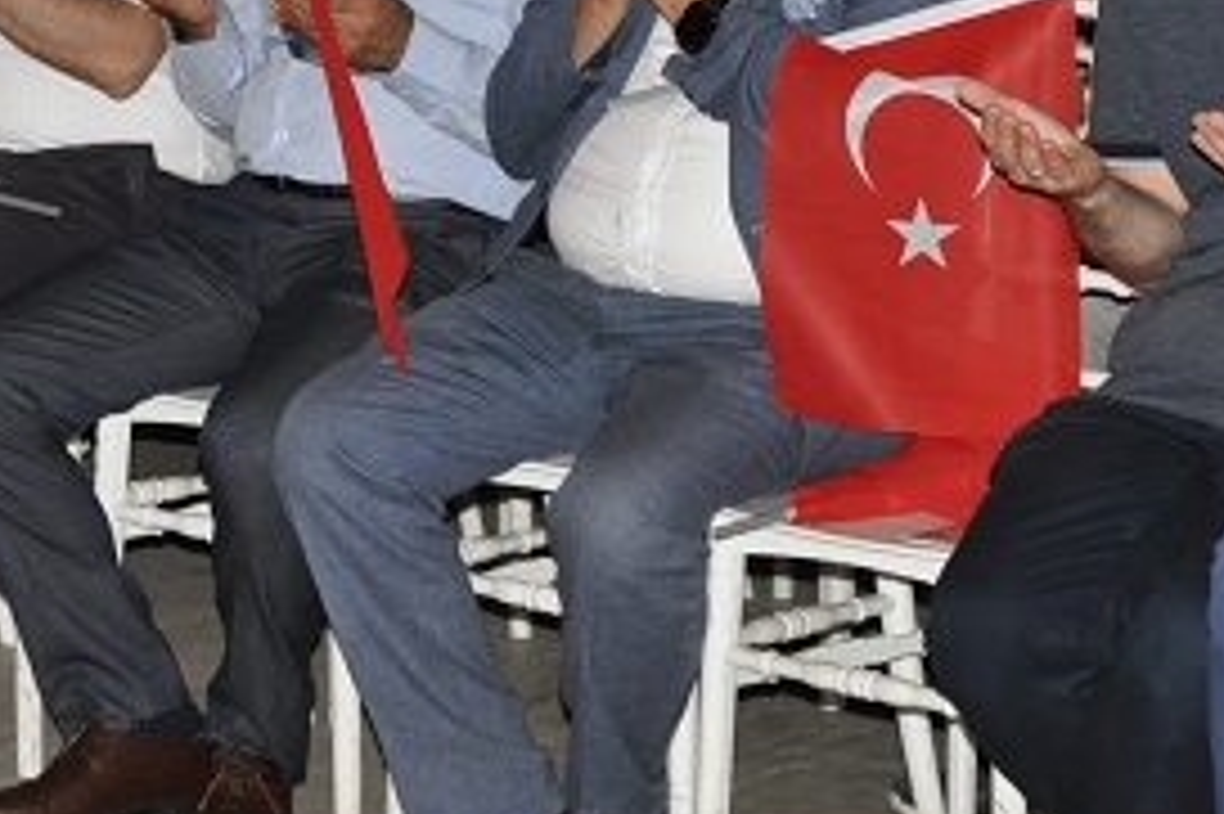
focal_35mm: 155
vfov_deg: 8.8
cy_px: -133
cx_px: 302
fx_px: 5267
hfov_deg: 13.2
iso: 800
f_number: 4.8
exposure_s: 1/60
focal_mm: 42
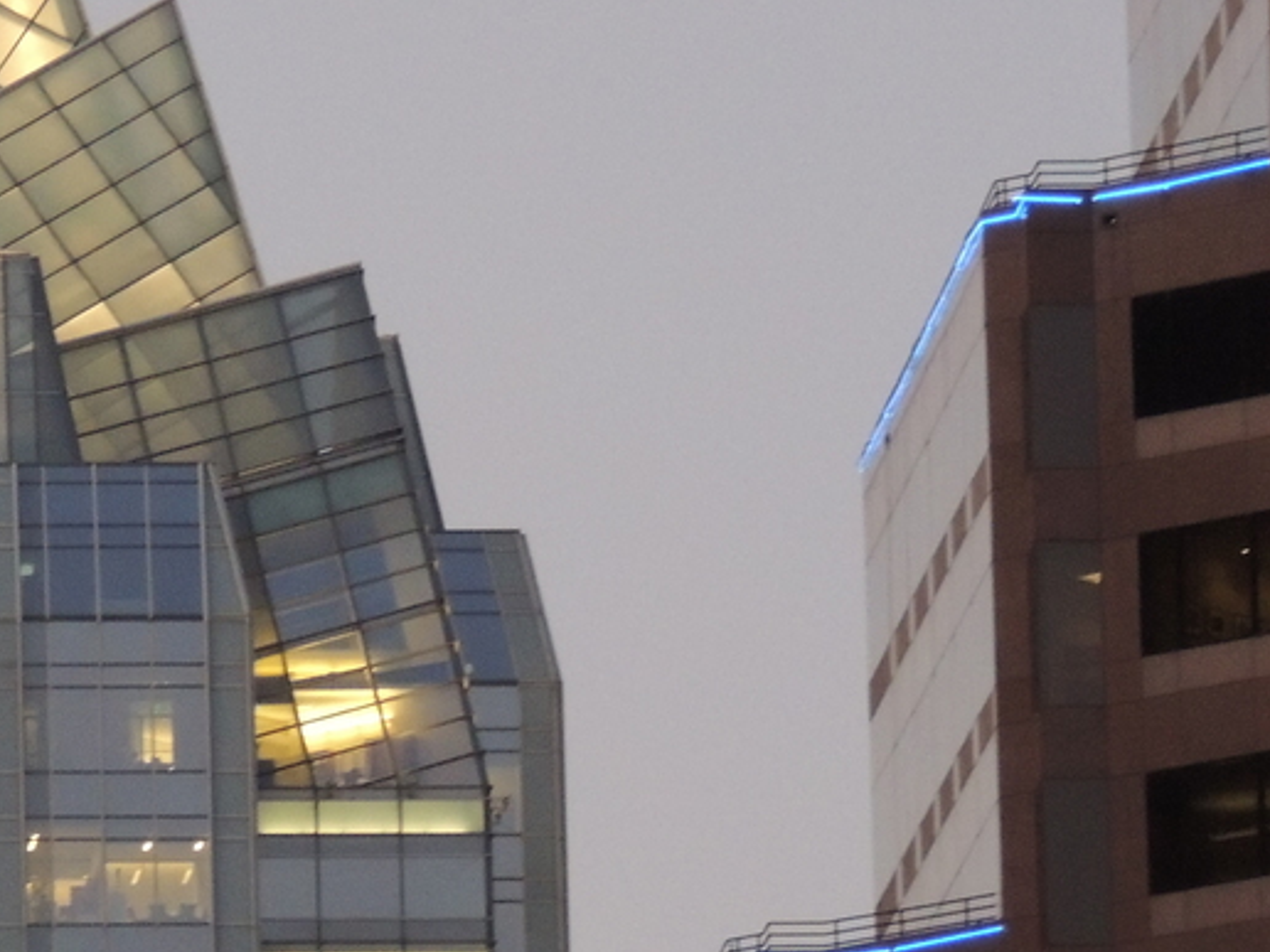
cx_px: -79
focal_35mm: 620
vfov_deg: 2.4
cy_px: 263
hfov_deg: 3.2
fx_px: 22747
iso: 720
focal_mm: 44.5
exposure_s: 1/50
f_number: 4.7
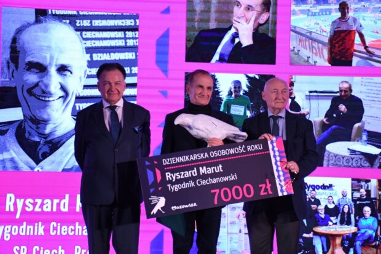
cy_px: 127
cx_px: 190
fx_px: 709
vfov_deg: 20.3
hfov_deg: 30.1
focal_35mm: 67
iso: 2500
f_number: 4.5
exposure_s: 1/200
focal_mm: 45
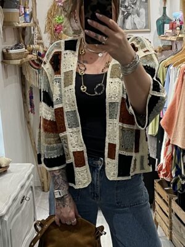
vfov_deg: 69.4
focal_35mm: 25
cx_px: 92
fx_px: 178
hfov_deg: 54.9
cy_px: 124
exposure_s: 1/50
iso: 100
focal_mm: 5.1
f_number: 1.6
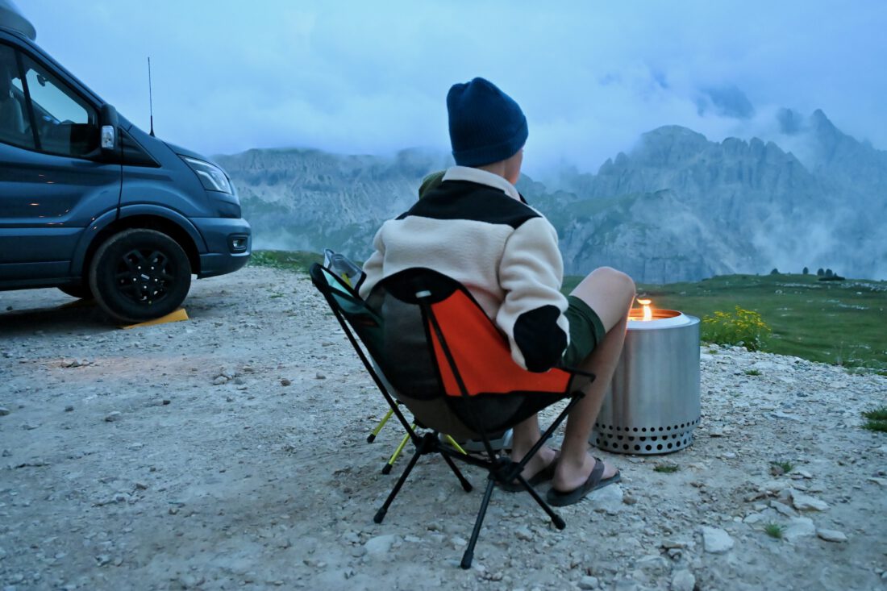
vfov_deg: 42.9
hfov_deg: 61.1
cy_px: 296
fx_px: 751
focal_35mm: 30
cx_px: 444
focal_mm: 30.5
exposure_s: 1/60
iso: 11400
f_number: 4.5
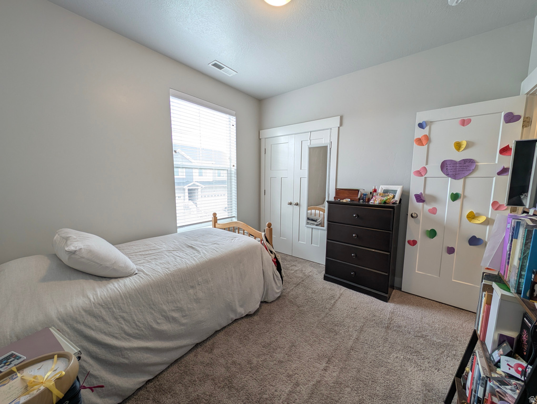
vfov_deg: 94.6
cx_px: 268
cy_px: 202
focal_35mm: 12
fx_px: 186
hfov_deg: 110.5
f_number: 1.95
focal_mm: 2.23
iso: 42
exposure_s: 1/40
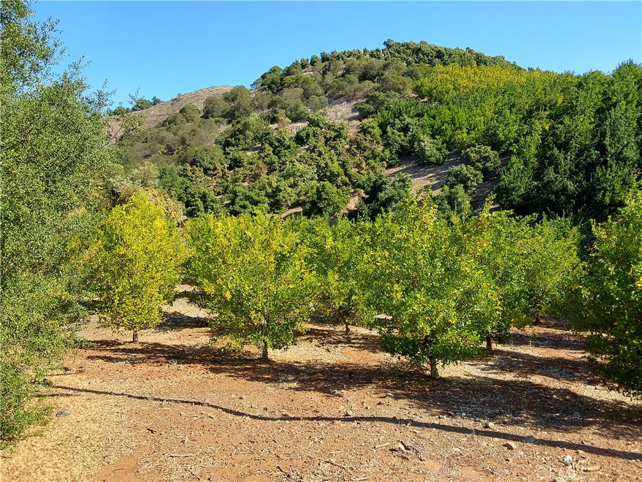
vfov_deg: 49.7
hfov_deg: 63.4
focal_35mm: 28
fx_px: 519
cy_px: 241
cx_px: 321
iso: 50
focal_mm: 2.91
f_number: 1.9
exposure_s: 1/863
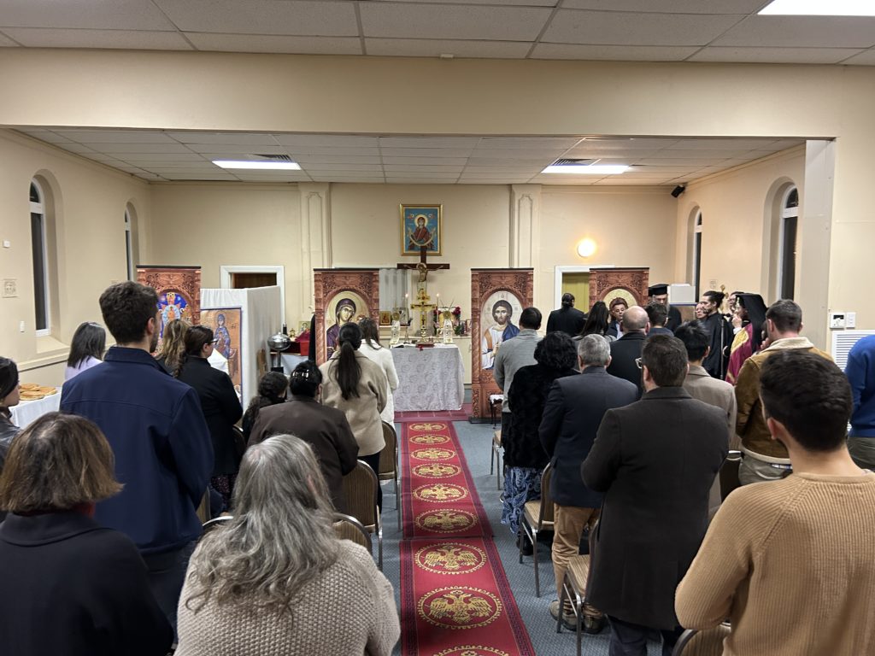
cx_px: 438
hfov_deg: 67.3
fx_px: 657
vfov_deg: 53.1
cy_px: 328
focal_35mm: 26
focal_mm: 5.7
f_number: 1.5
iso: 250
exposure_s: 1/50
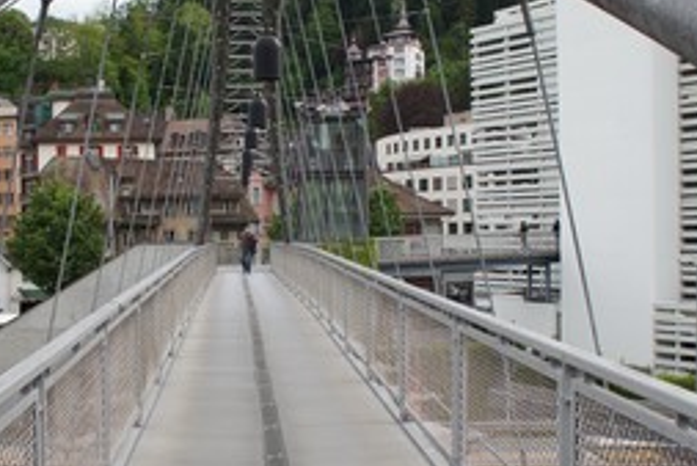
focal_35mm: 49
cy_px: 233
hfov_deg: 40.1
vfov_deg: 27.6
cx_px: 270
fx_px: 949
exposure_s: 1/100
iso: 100
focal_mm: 18
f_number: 6.3
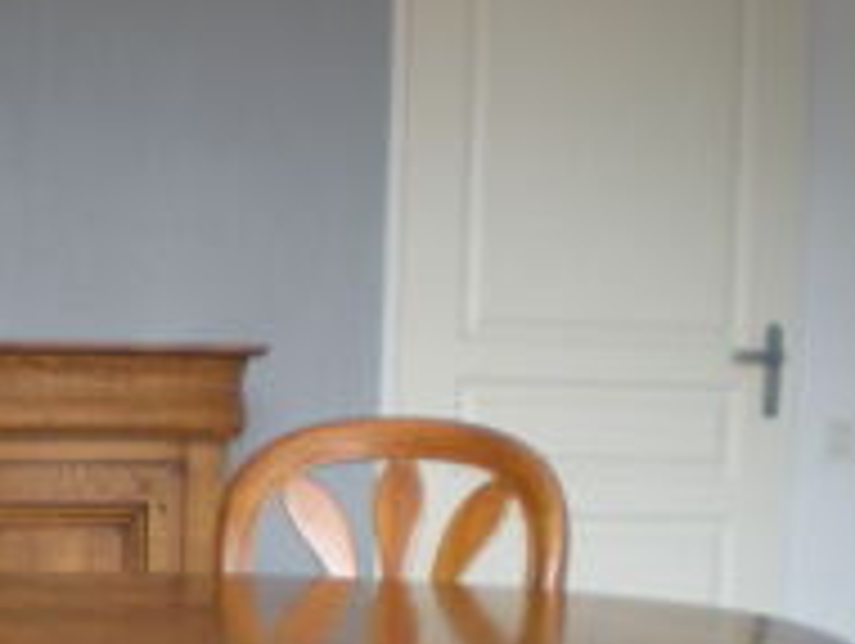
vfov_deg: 15.1
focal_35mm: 96
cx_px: 58
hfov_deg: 20.0
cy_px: 662
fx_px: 2374
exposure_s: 1/48
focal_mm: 6.3
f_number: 3.1
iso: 200
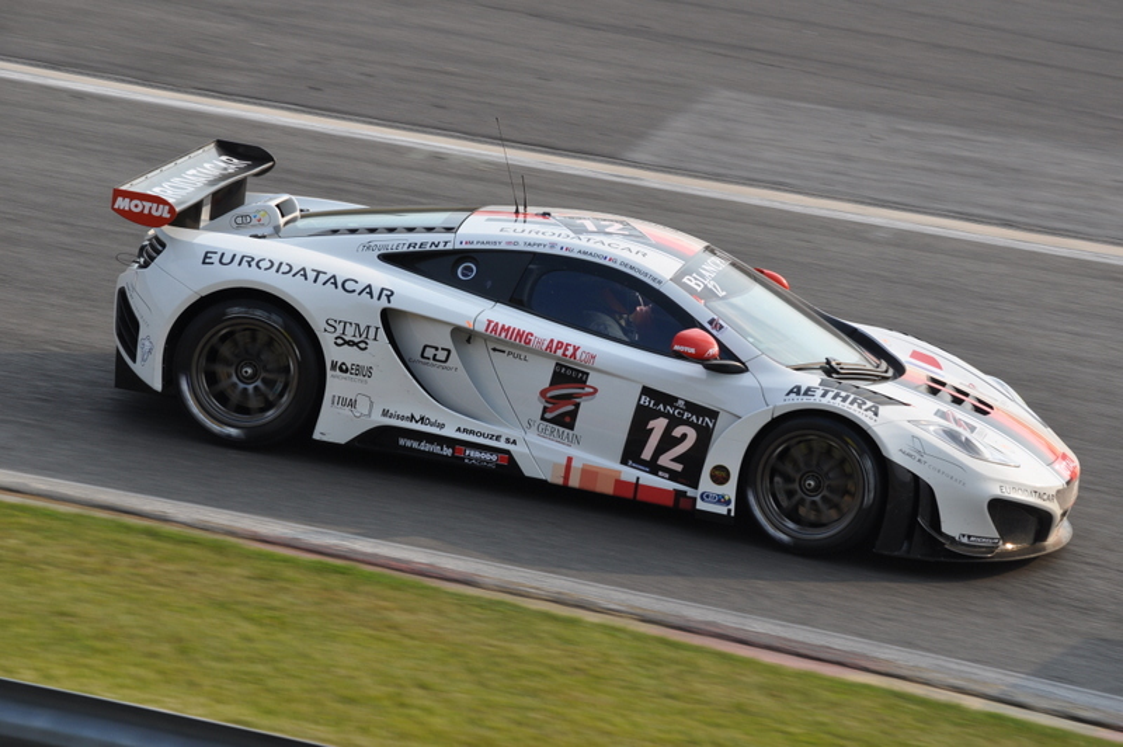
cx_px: 562
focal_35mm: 188
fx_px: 5844
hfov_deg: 11.0
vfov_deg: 7.3
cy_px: 374
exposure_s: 1/320
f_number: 10
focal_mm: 125
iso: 320
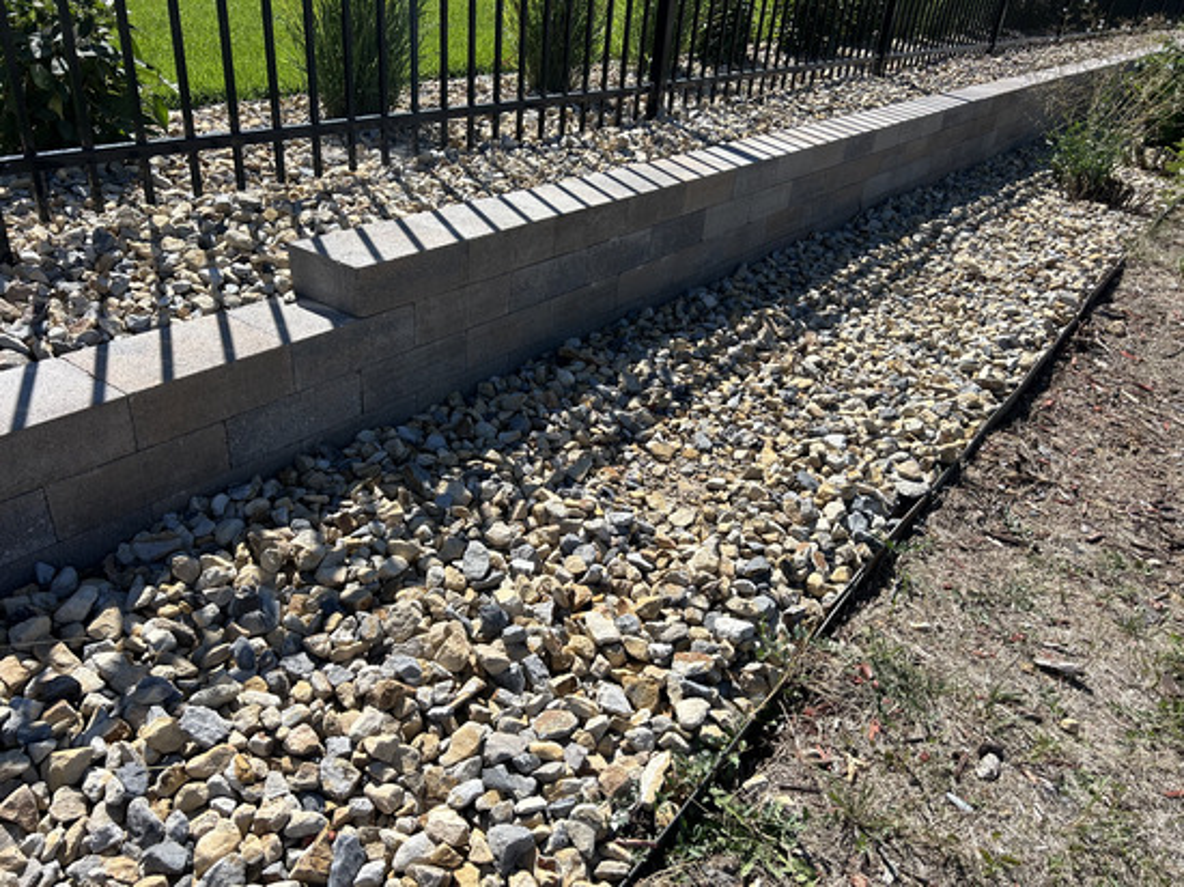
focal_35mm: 26
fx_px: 889
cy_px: 444
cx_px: 592
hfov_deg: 67.3
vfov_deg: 53.0
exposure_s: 1/3257
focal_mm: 5.7
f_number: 1.5
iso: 50
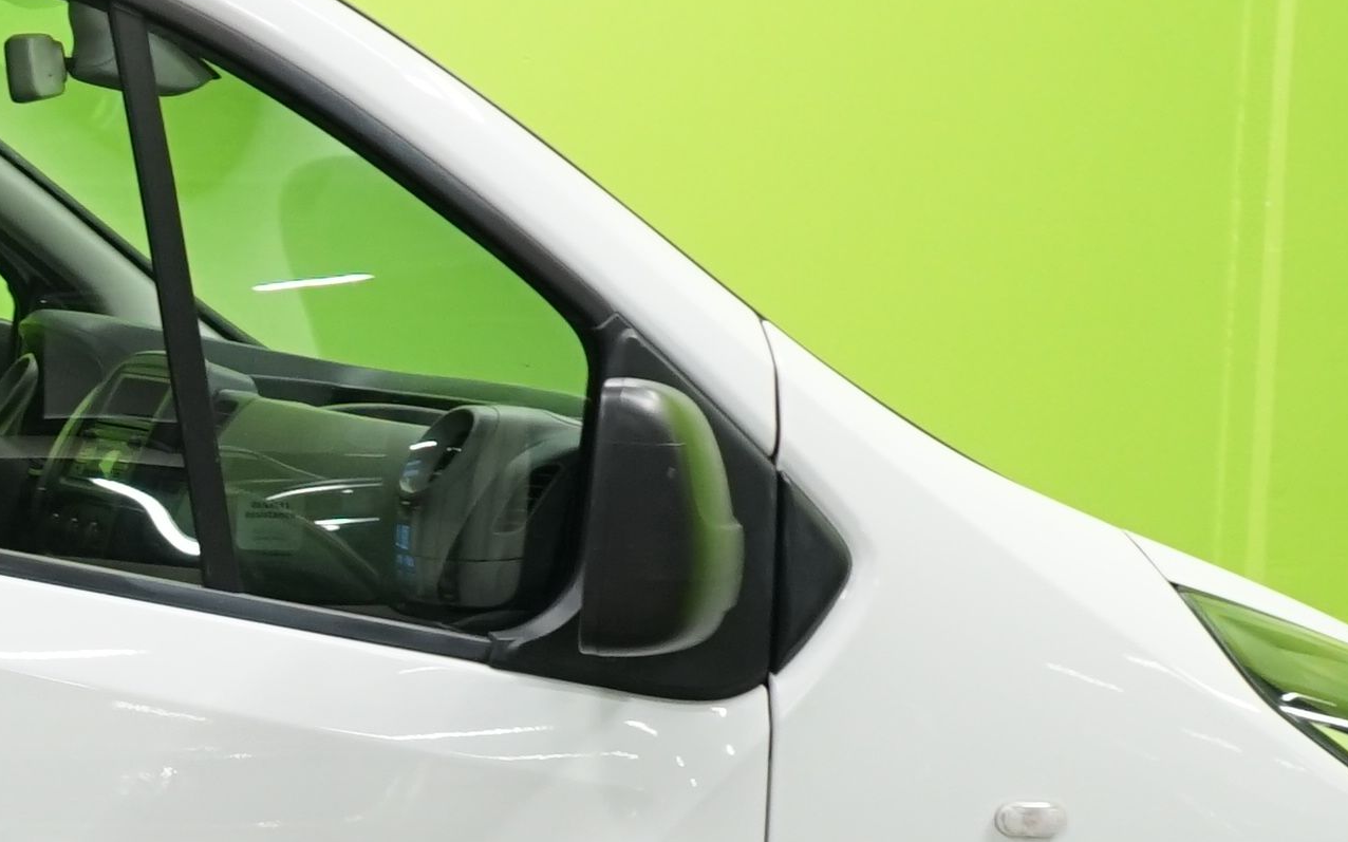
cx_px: -1232
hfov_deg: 13.2
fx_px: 5106
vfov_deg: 9.4
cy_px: 819
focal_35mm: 139
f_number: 5.6
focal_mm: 29
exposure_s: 1/30
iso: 800
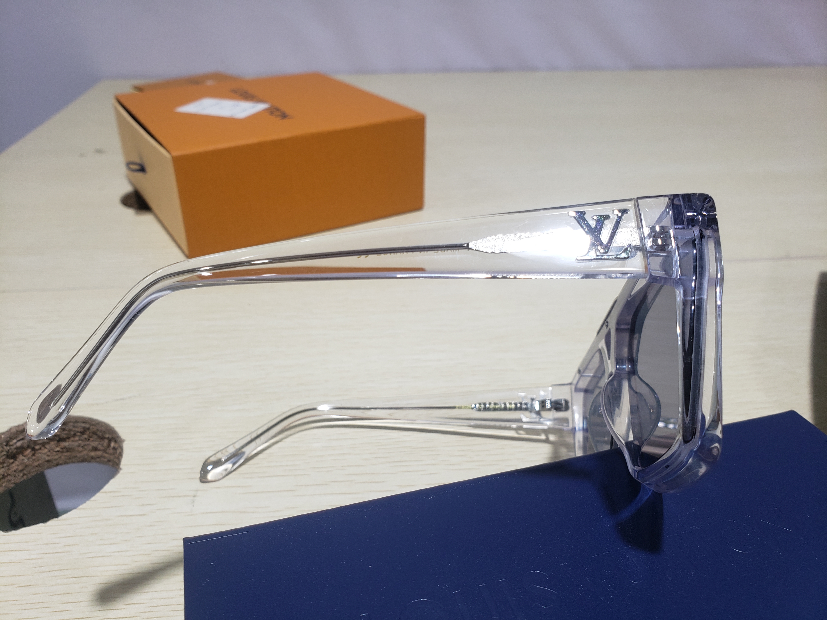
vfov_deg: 53.1
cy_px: 310
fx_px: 621
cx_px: 414
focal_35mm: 26
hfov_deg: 67.3
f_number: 2.4
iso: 50
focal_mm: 4.3
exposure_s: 1/50
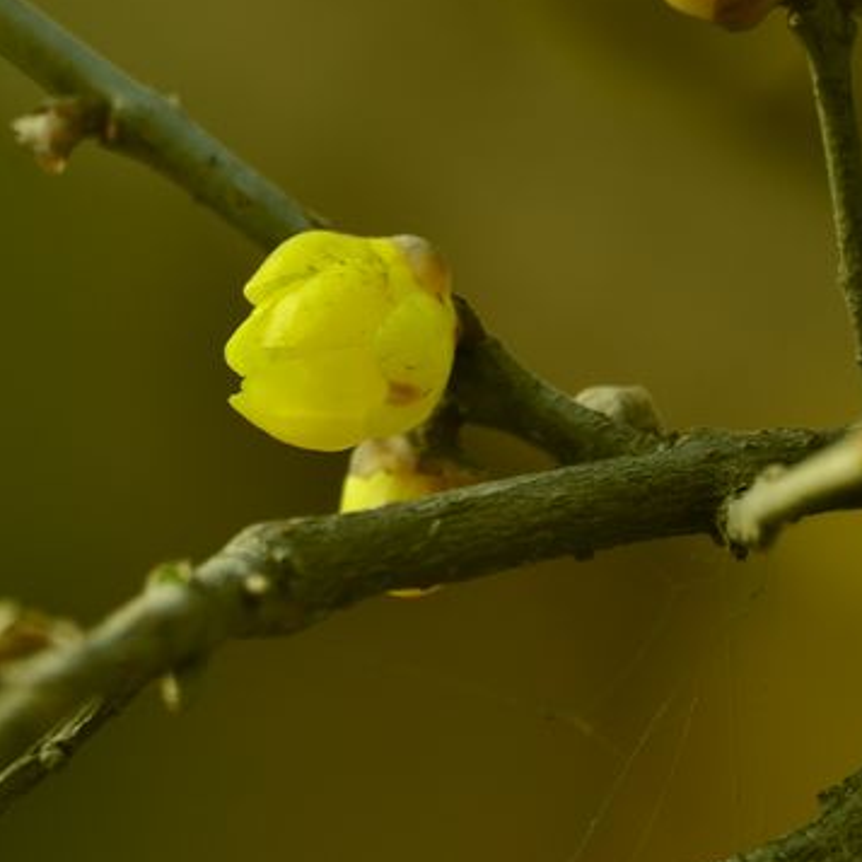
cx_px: 304
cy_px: 315
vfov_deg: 2.0
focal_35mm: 856
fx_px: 24116
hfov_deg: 2.0
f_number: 5.6
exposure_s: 1/125
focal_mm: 300
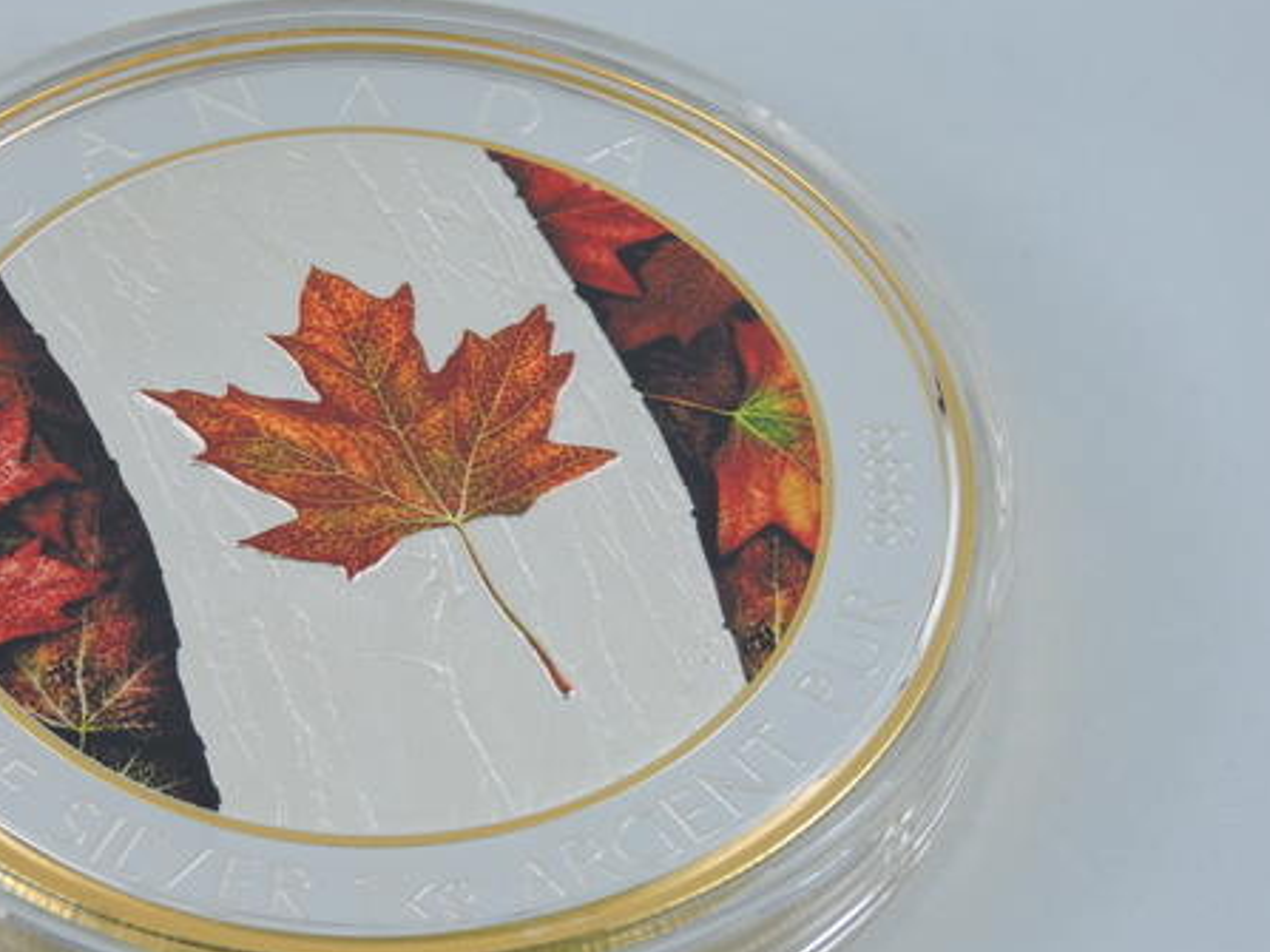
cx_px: 433
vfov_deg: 13.1
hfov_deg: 17.4
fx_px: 4145
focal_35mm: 113
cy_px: 521
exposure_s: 1/60
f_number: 4.5
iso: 125
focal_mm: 14.3
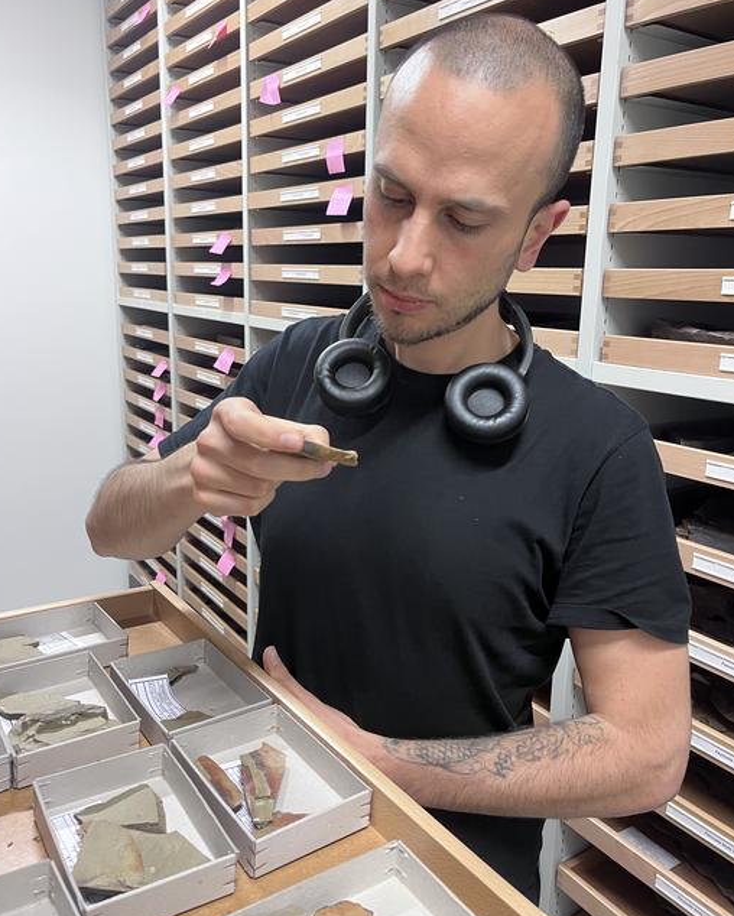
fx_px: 760
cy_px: 420
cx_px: 360
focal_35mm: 28
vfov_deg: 62.1
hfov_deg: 51.6
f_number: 1.6
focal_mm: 5.1
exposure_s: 1/50
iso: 320
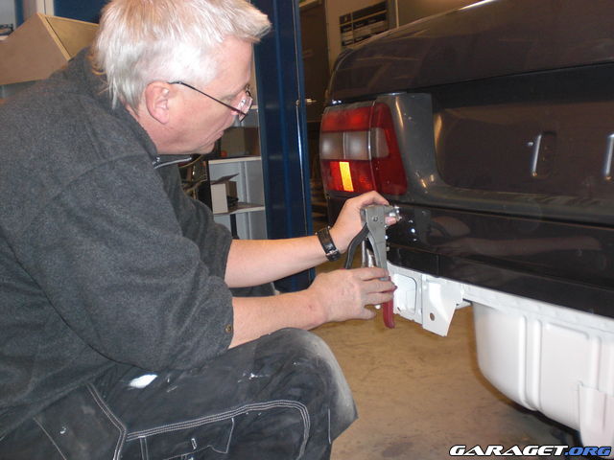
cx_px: 307
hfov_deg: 51.4
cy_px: 230
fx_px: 639
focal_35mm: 36
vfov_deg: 39.7
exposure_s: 1/60
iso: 200
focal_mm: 6.3
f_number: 3.1
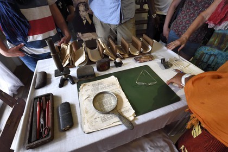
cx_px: 114
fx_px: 108
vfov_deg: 70.4
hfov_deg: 93.3
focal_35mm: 17
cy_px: 76
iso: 3200
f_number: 6.3
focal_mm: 17
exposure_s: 1/25
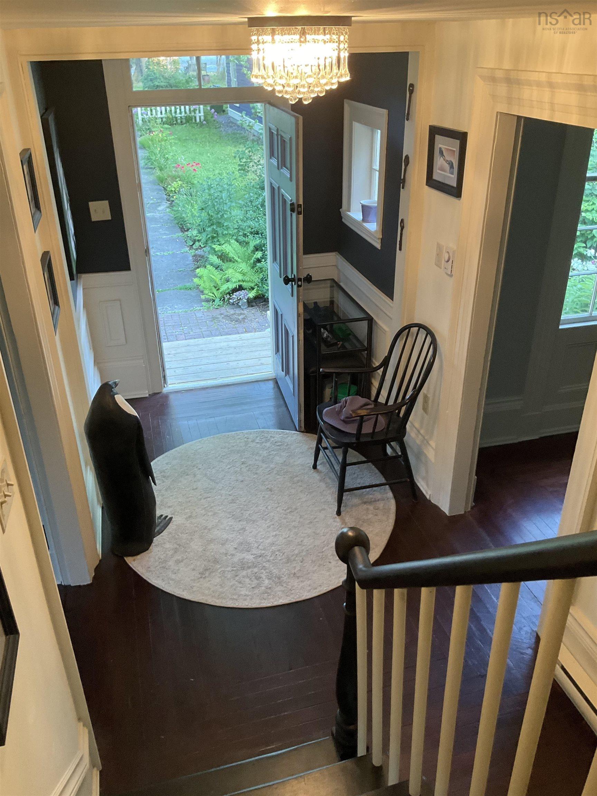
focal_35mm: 29
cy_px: 398
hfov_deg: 48.2
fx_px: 667
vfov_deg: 61.7
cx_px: 298
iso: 160
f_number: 1.8
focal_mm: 3
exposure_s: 1/60
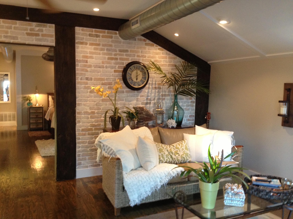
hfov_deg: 52.6
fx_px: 296
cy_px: 110
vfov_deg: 40.7
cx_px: 146
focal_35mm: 35
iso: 200
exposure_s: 1/20
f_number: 2.4
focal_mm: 4.28
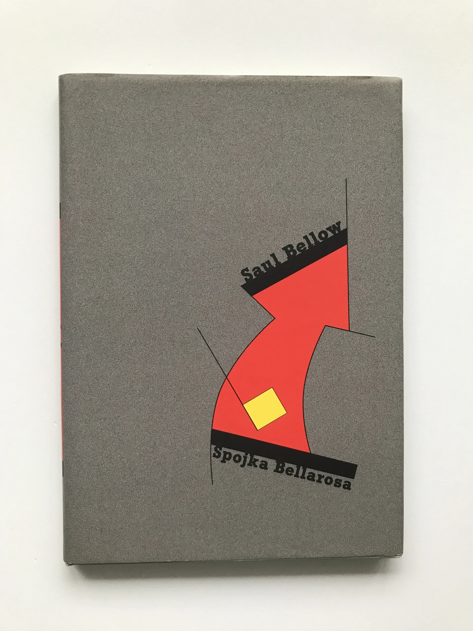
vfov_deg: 63.4
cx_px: 236
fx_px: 510
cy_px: 316
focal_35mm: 28
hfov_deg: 49.7
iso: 32
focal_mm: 3.99
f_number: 1.8
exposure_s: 1/33
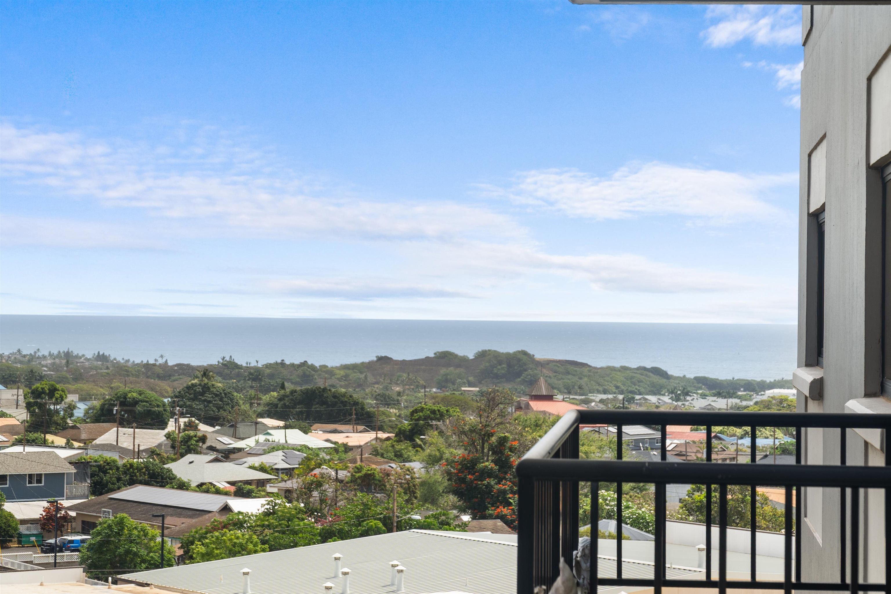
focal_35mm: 91
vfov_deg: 15.0
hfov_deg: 22.4
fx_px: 2252
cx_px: 446
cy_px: 297
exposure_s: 1/100
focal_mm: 61
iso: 125
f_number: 8
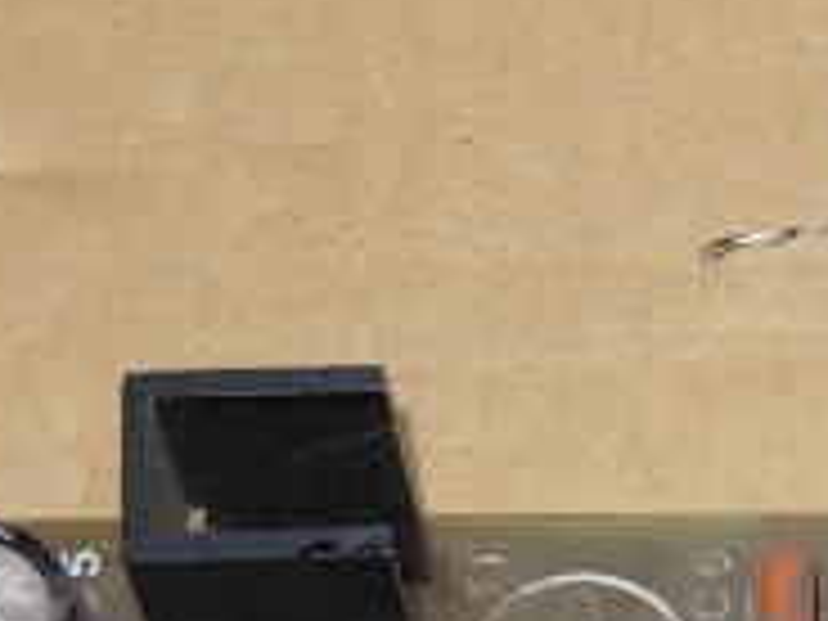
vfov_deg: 6.2
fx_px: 5693
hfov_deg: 8.2
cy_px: 612
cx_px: 940
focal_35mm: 238
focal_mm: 17.5
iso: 125
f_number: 4.7
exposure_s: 1/60
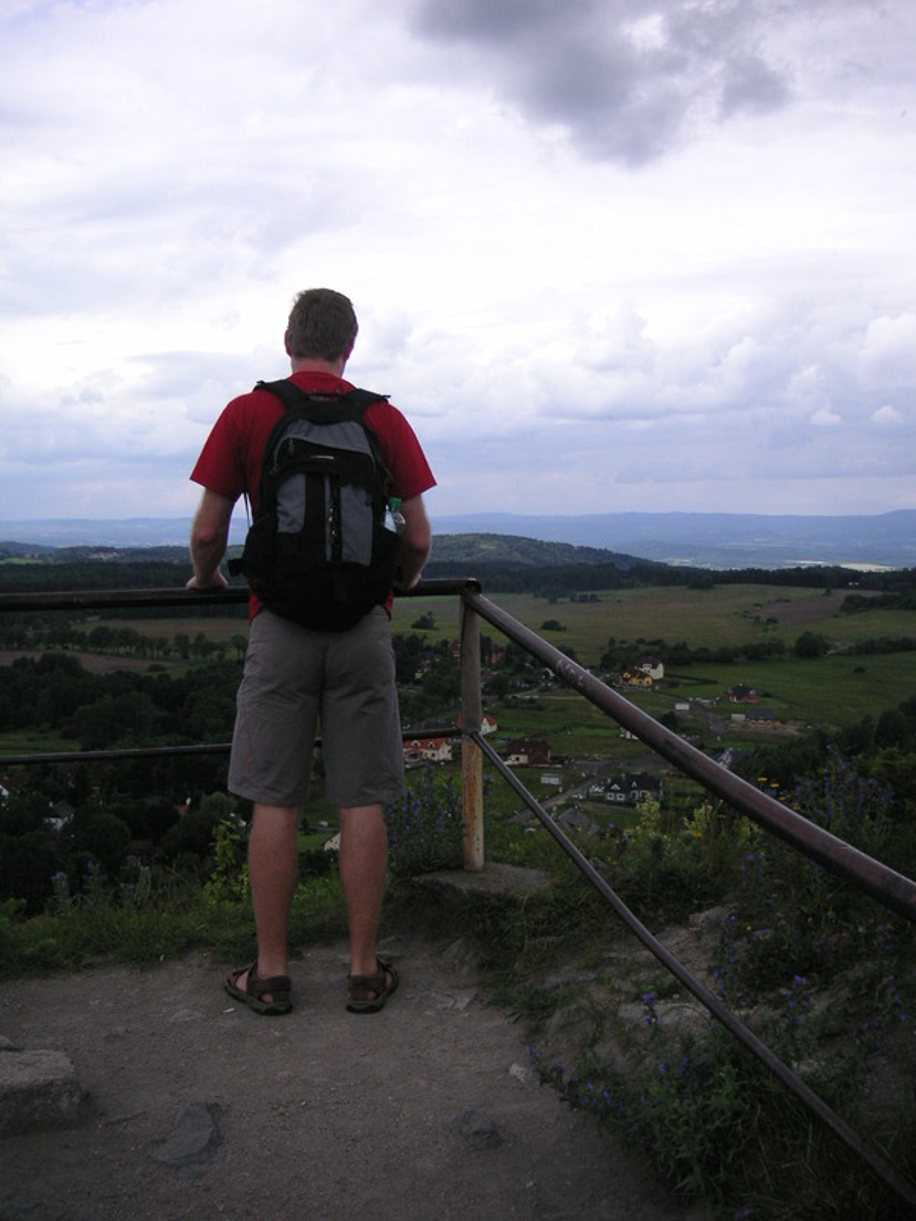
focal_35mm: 37
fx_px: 1305
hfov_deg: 38.7
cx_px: 458
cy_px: 610
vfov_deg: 50.1
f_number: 6.7
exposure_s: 1/180
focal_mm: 6.1
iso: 50
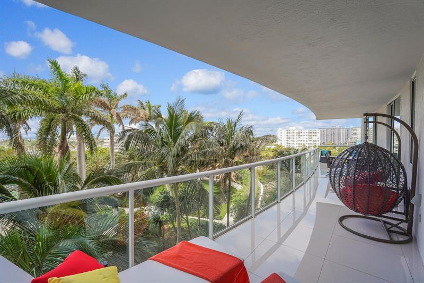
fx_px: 188
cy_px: 142
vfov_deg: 73.7
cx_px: 212
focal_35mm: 16
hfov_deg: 96.7
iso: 320
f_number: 5.6
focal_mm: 16
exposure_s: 1/1000
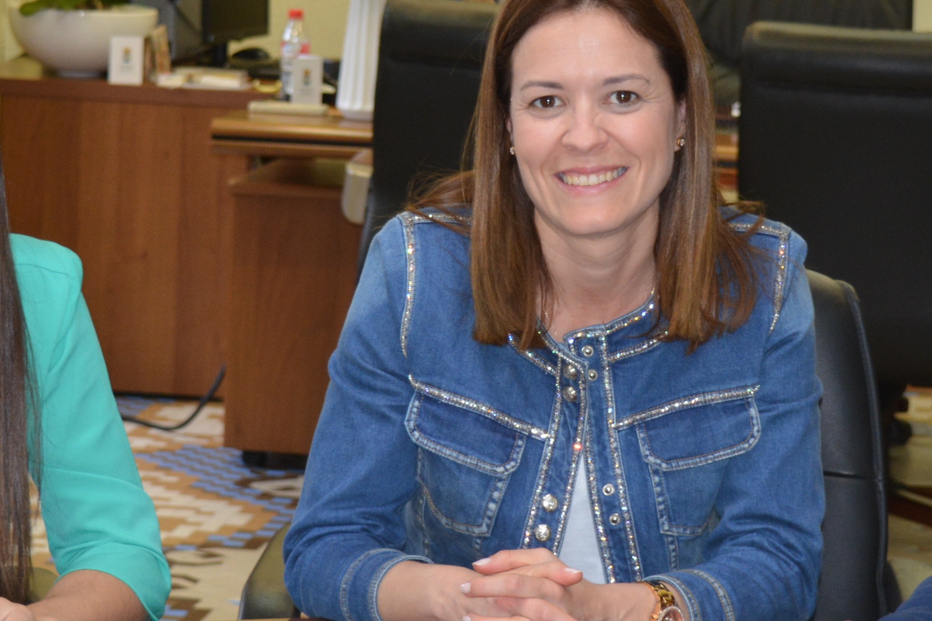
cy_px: 208
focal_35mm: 149
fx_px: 3857
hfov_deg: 13.8
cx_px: 572
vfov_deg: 9.2
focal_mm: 38
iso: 560
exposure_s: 1/60
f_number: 4.8
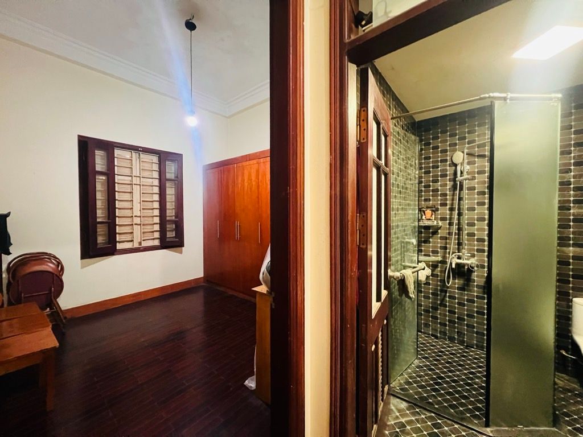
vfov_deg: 89.9
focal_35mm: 13
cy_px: 218
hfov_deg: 106.2
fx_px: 219
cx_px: 292
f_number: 1.8
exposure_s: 1/50
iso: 1000
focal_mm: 1.57
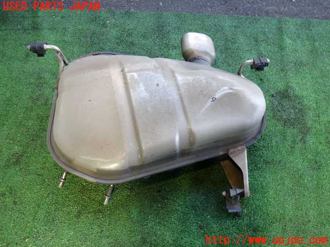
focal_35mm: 30
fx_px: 286
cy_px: 124
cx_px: 165
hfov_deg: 60.0
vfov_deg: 46.8
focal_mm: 5.4
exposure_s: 1/100
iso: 200
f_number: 2.3
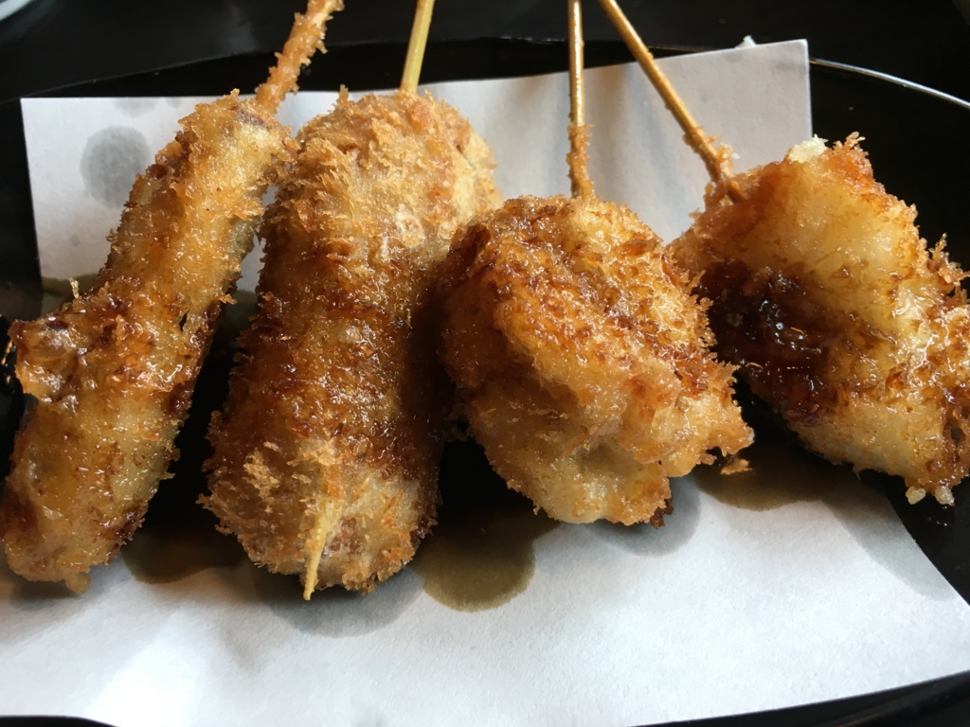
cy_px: 364
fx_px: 813
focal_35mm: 29
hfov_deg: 61.7
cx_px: 485
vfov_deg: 48.2
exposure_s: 1/33
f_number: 2.2
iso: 50
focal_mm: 4.15
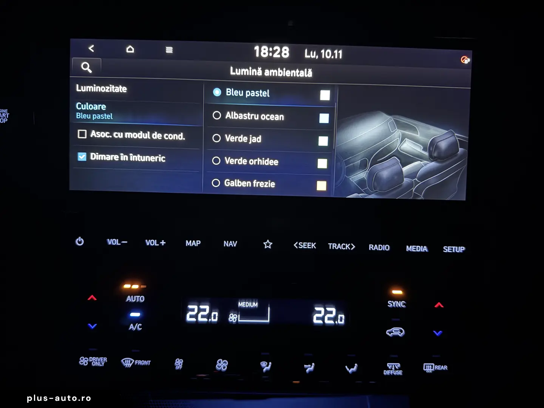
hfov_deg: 71.6
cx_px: 272
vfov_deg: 56.8
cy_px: 204
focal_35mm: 24
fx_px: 377
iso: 1250
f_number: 1.78
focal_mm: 6.76
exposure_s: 1/12
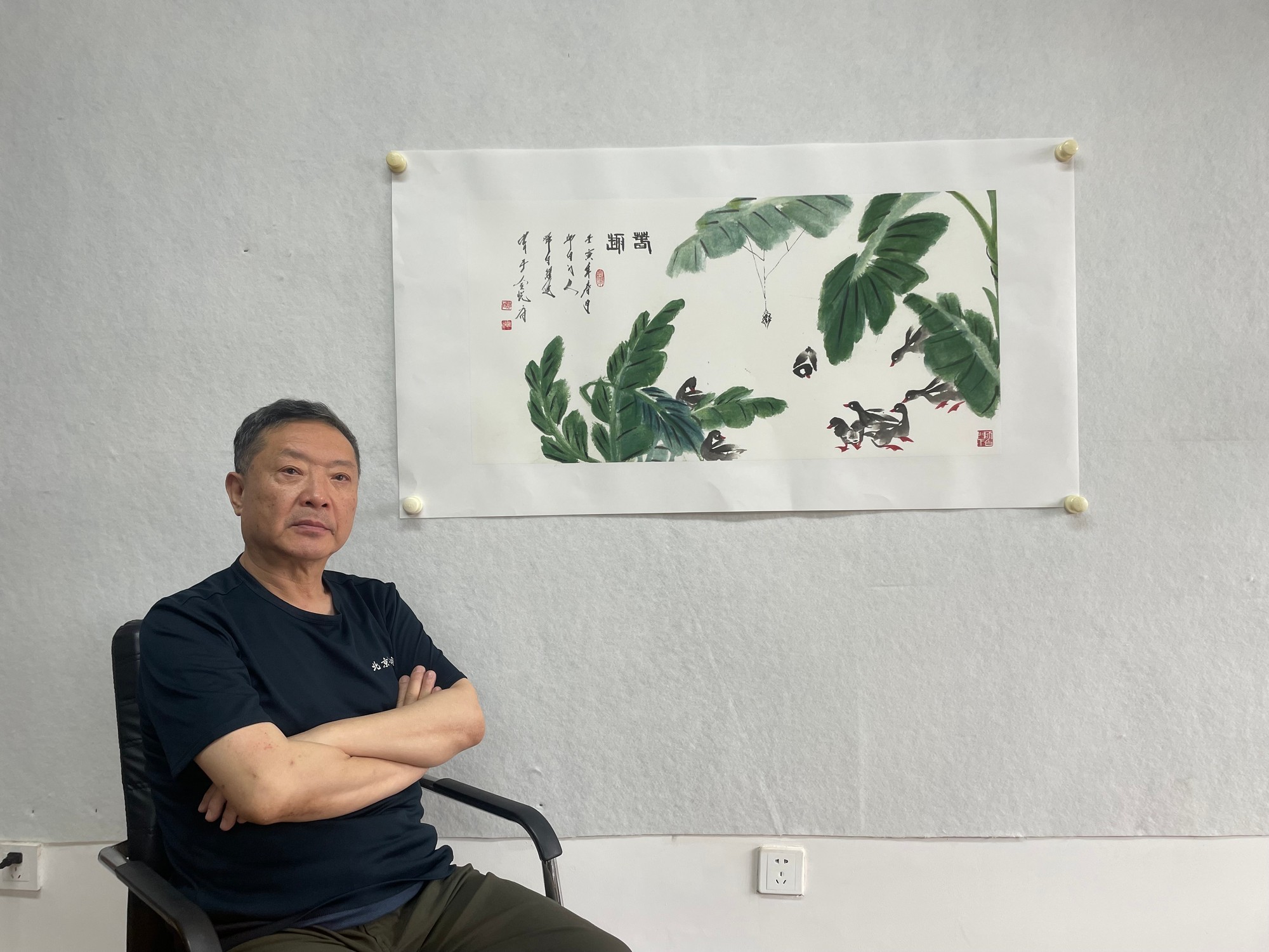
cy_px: 476
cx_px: 634
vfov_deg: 53.1
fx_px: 953
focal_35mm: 26
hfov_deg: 67.3
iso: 50
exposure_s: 1/100
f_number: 1.6
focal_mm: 4.2
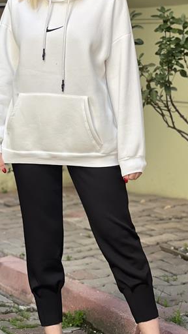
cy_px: 148
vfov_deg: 16.4
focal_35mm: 131
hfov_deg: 9.3
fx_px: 1161
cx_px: 80
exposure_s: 1/121
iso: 64
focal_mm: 9
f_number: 2.8
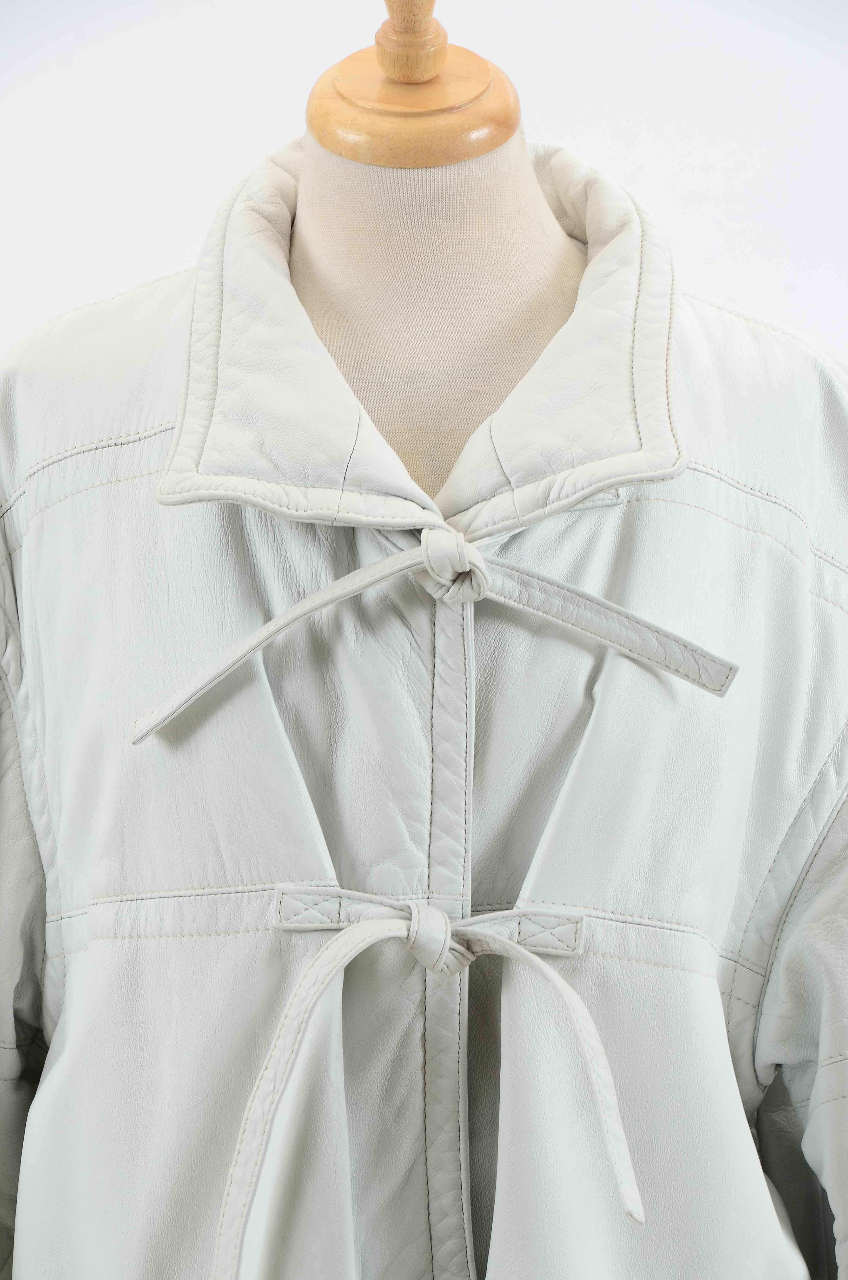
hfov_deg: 8.7
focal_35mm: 158
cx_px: 424
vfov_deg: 13.1
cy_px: 640
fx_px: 5590
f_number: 8
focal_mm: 105
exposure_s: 1/80
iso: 160
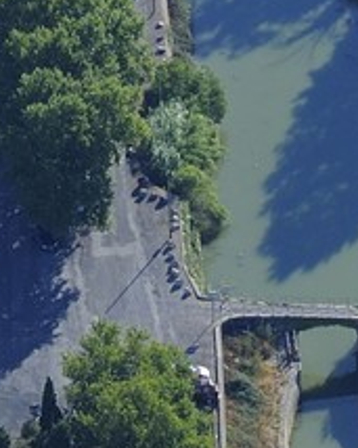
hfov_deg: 3.1
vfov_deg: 3.8
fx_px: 6508
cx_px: 444
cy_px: 1545
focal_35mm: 491
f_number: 5.6
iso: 400
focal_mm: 70
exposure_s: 1/800
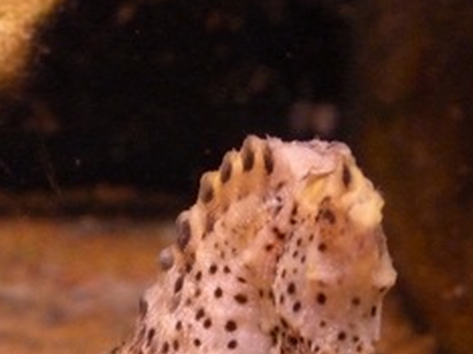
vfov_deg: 11.4
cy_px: 344
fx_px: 1761
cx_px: 216
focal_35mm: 129
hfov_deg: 15.3
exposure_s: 1/25
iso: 800
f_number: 3.6
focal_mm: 10.5
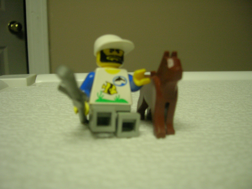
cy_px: 94
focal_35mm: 35
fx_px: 255
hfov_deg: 52.6
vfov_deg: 40.7
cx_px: 126
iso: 200
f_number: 2.9
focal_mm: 5.8
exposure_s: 1/60
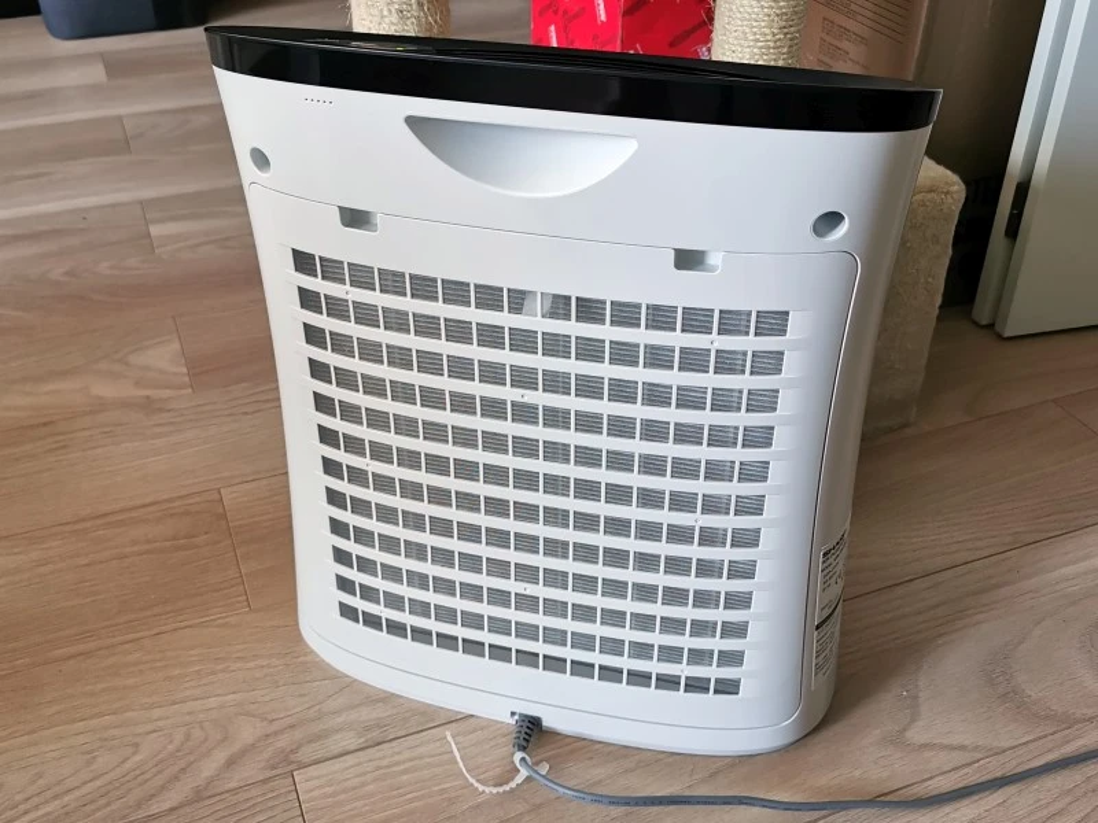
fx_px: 1142
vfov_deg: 39.7
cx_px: 549
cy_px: 412
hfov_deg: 51.4
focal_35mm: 36
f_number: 1.6
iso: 250
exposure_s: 1/120
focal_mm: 5.56
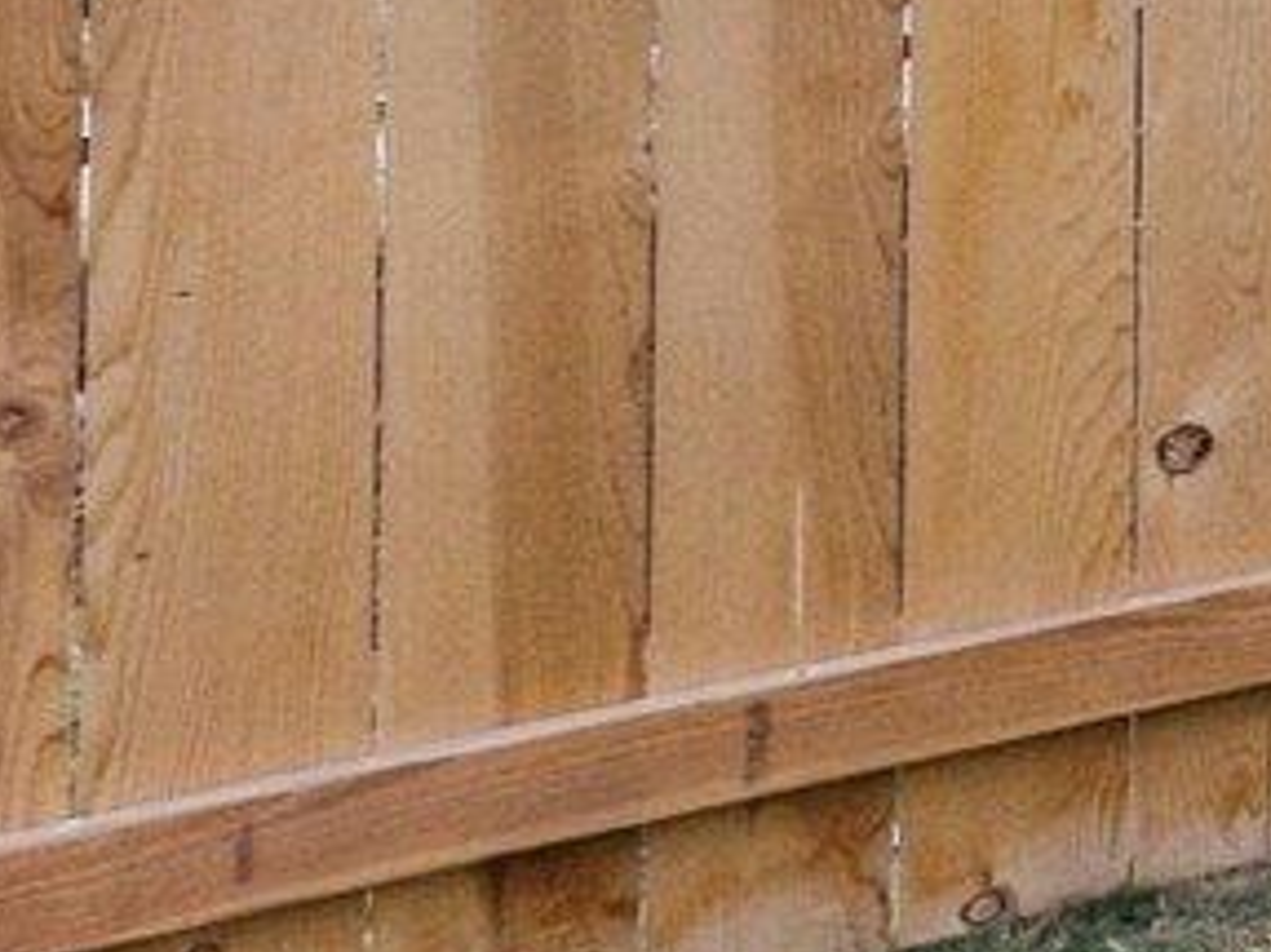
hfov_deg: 10.4
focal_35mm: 96
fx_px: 3523
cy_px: -708
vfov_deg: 13.9
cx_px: 4150
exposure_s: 1/400
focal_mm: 14
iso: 400
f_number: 8
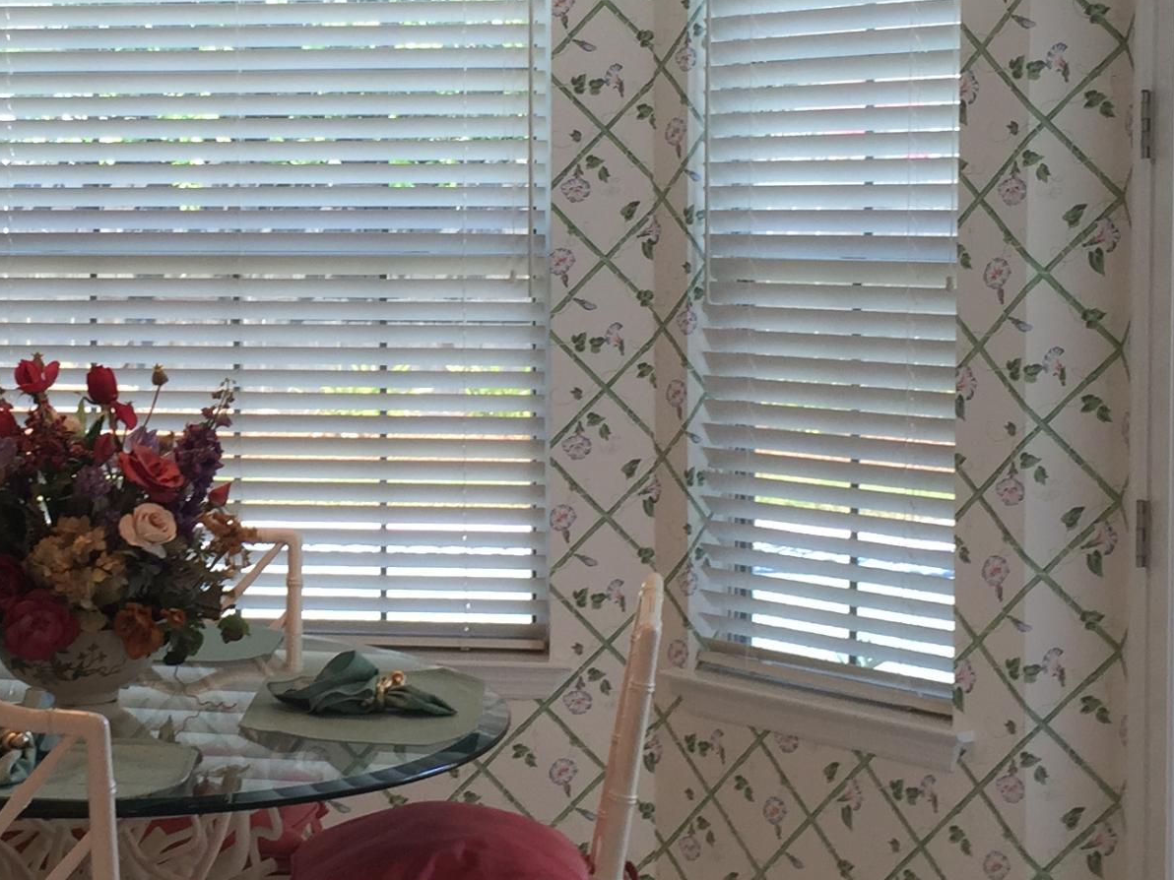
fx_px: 2476
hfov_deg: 26.0
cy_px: 310
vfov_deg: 20.1
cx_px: 179
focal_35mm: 73
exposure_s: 1/60
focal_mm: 4.15
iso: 40
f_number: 2.2
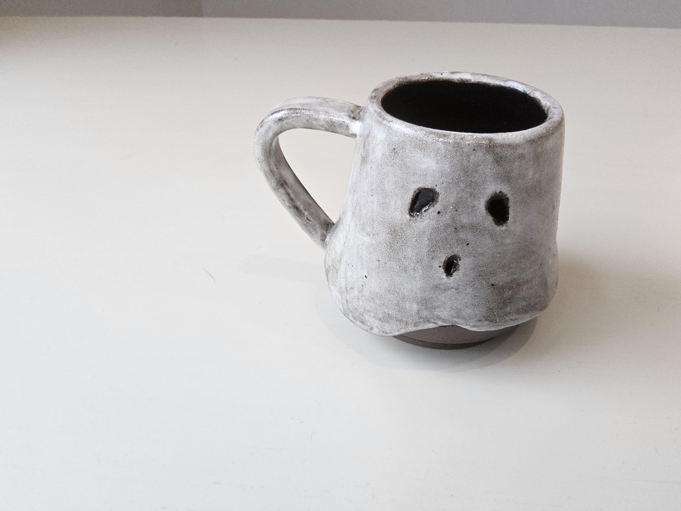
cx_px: 340
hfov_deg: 73.9
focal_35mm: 23
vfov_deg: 58.9
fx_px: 452
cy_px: 256
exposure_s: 1/120
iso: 200
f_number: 2
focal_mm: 3.08
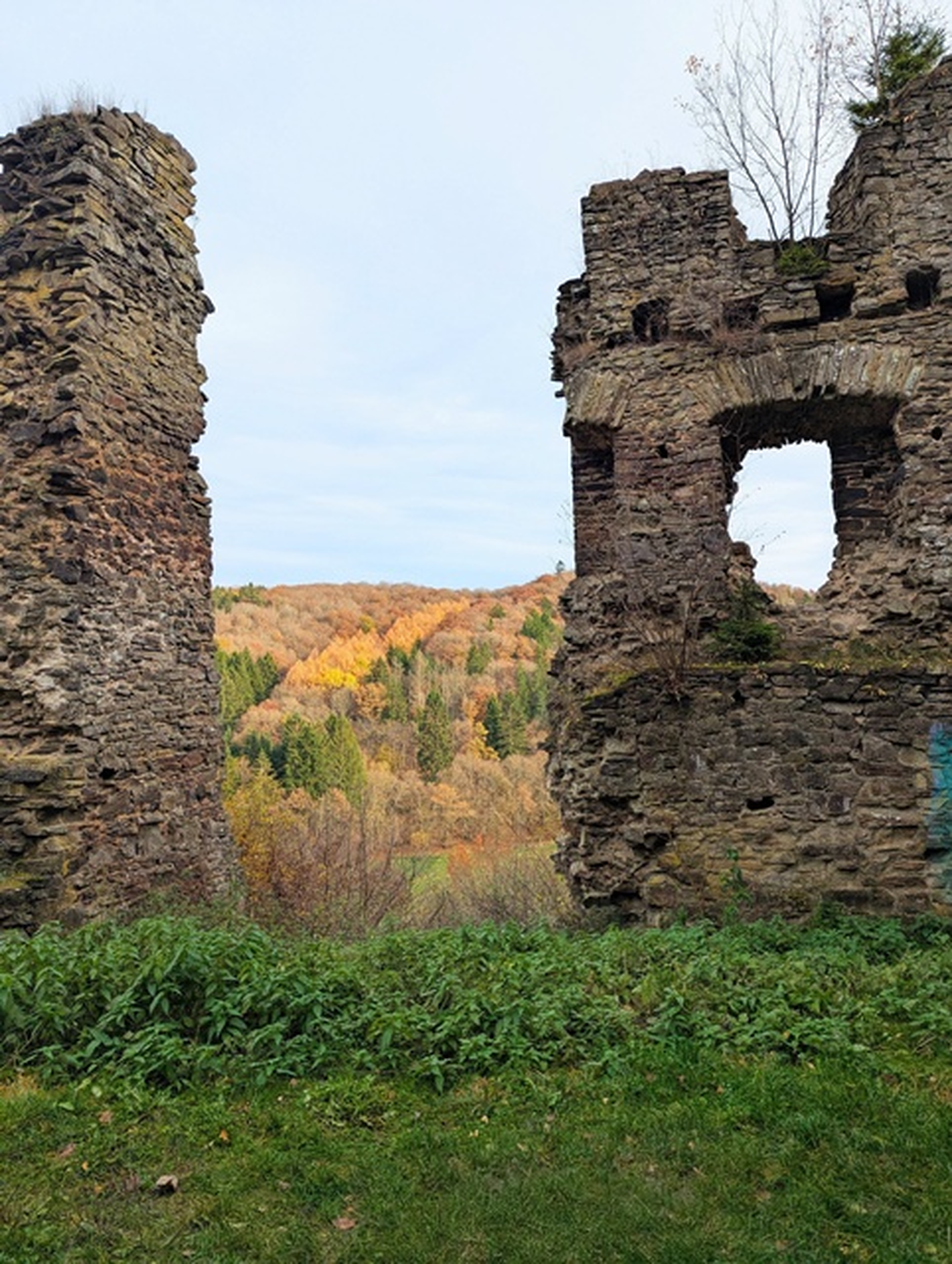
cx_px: 476
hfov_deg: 56.9
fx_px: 878
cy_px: 632
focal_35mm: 24
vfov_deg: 71.5
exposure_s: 1/401
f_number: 1.85
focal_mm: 6.81
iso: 48
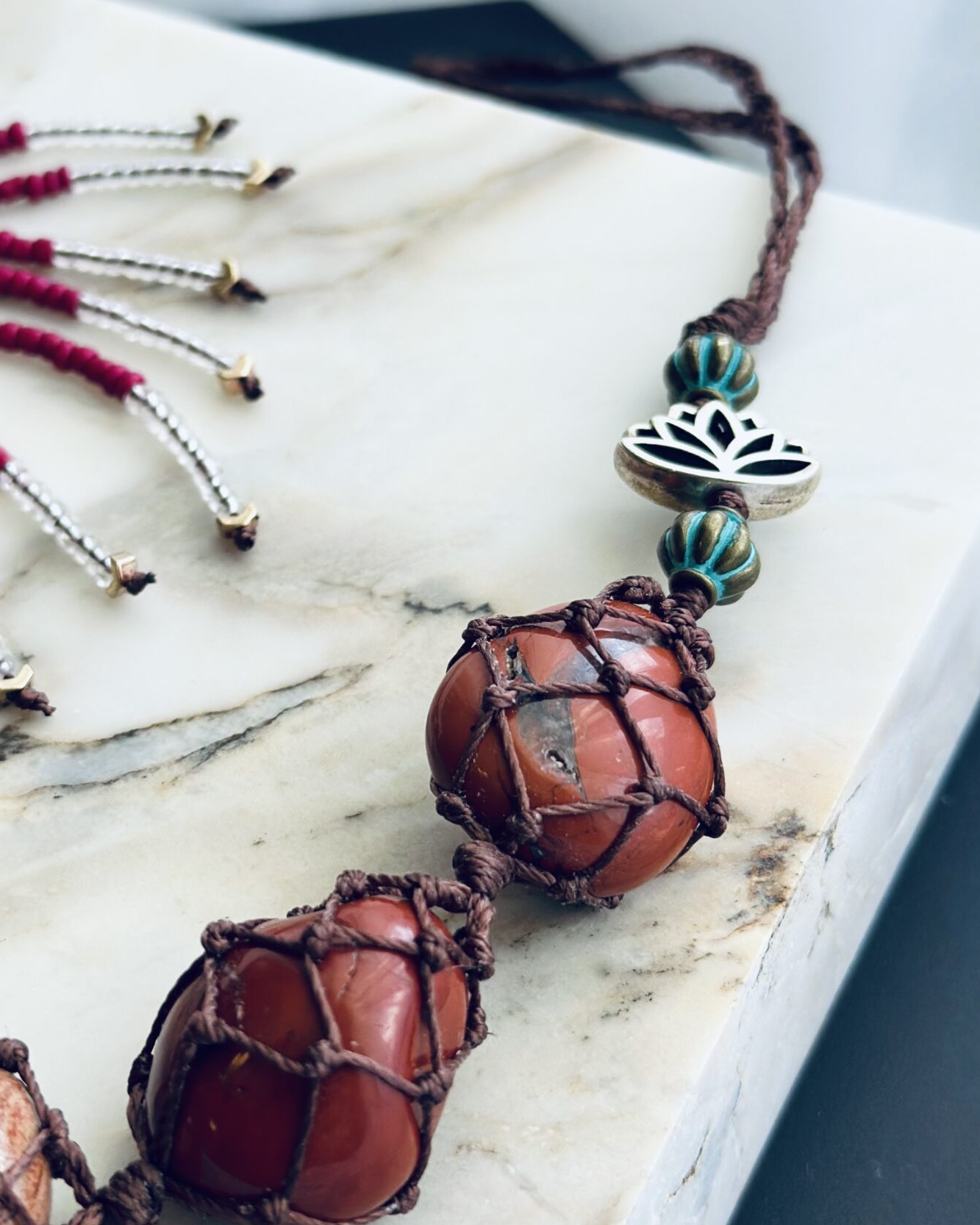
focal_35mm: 72
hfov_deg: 21.2
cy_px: 521
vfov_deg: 26.4
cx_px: 327
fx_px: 2610
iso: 64
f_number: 1.78
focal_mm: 6.86
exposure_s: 1/154
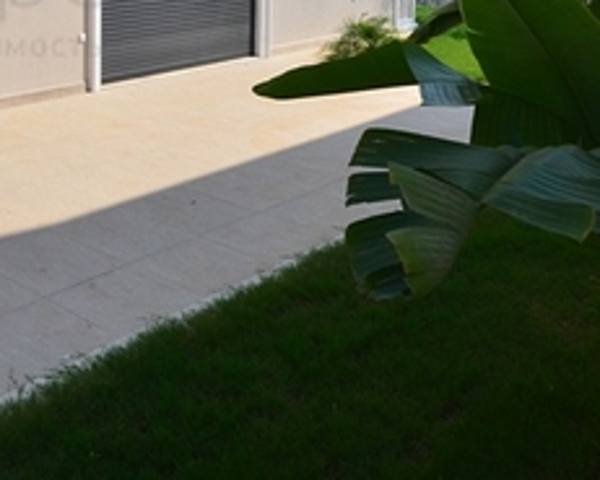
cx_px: -64
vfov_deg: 30.4
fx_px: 782
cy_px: -54
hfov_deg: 35.7
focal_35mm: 44
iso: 200
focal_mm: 10
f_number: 11
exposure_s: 1/400
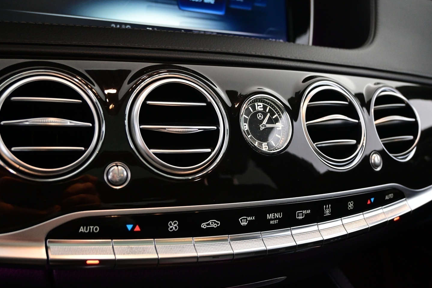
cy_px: 154
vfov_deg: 35.2
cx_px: 209
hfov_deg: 50.9
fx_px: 454
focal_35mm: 38
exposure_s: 1/40
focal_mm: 22.5
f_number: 4
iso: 2500
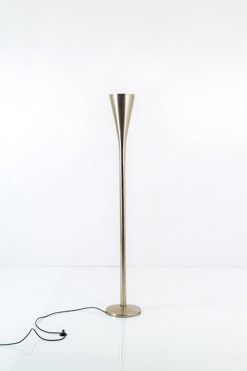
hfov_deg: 27.0
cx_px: 124
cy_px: 186
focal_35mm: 50
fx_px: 514
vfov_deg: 39.6
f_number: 10
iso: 100
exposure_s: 1/160
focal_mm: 50
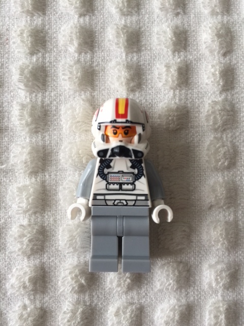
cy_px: 163
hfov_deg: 48.2
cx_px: 122
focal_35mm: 29
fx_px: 273
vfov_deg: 61.7
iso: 32
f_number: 2.2
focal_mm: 4.15
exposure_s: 1/30
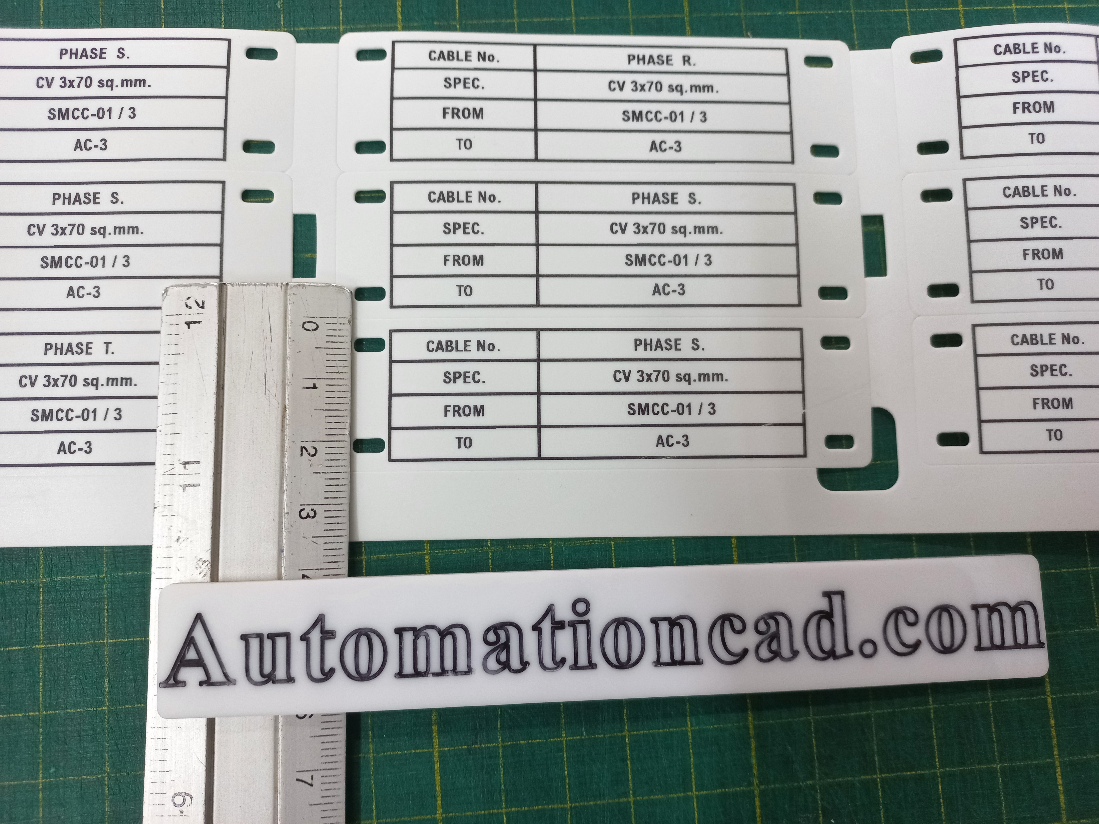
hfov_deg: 69.4
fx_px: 794
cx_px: 550
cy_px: 412
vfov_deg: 54.9
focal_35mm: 25
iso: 250
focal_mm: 4.6
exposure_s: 1/49
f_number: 1.8
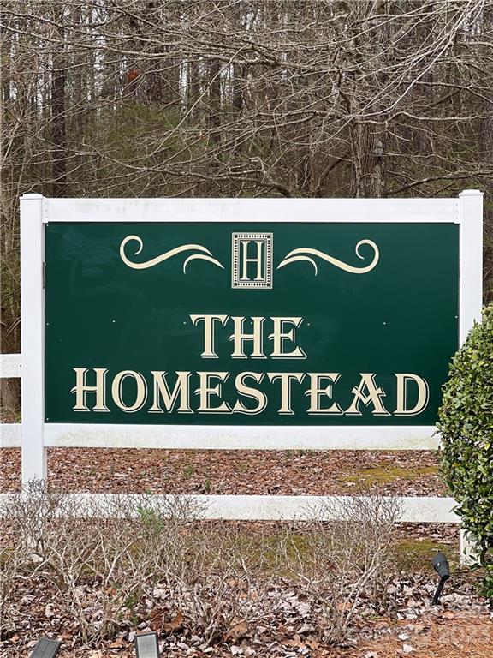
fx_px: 1462
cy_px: 329
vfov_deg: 25.3
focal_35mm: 77
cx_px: 246
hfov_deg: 19.1
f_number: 2.8
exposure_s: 1/156
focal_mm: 9
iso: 25
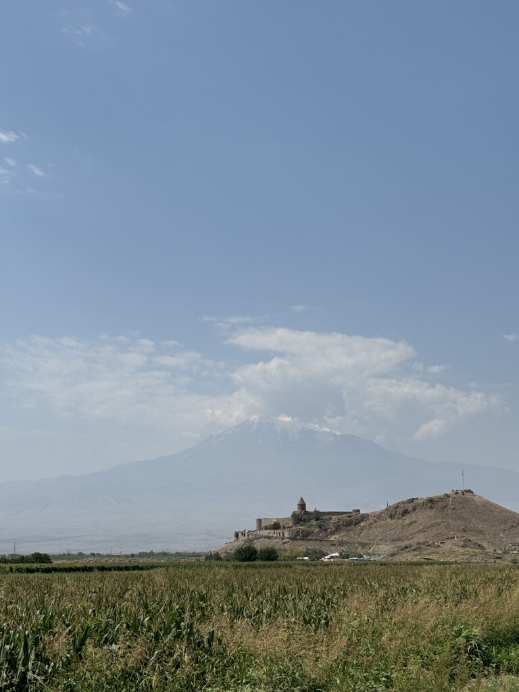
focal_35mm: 52
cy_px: 346
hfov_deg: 28.0
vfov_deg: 36.8
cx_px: 260
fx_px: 1040
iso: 40
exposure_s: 1/5618
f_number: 1.6
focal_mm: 5.96
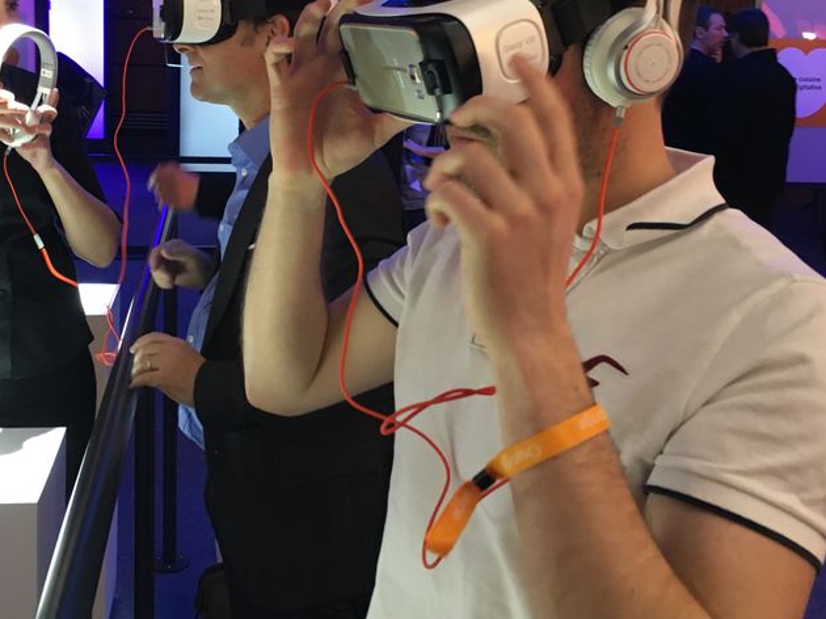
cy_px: 199
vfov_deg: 31.2
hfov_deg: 41.1
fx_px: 1097
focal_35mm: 46
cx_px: 344
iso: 160
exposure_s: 1/33
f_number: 2.2
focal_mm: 4.15
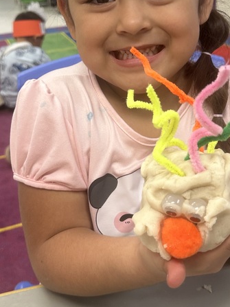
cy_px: 91
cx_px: 132
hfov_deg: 26.5
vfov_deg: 34.5
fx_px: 487
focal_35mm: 55
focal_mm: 6.86
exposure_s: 1/60
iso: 125
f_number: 1.78
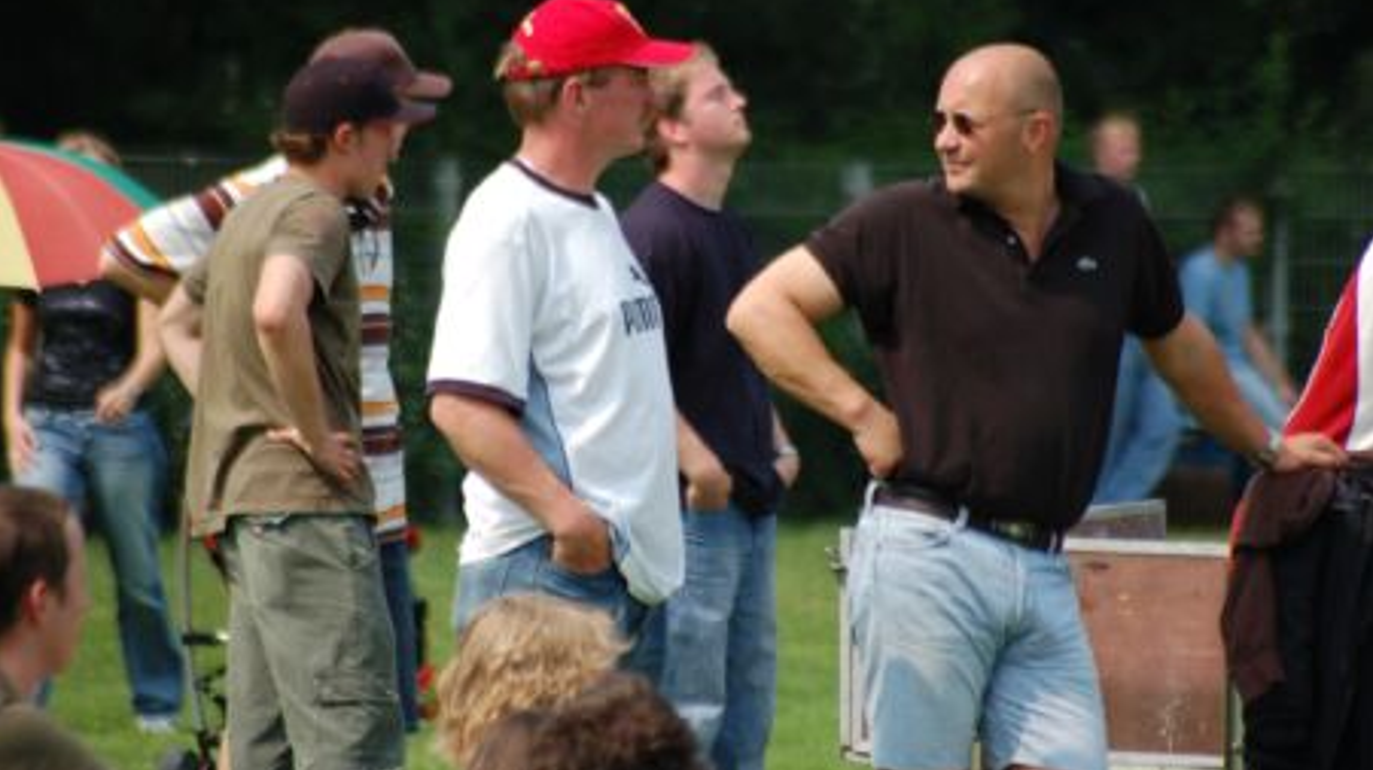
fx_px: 17209
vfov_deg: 2.6
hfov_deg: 4.6
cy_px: 323
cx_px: 686
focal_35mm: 473
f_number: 5.6
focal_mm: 300
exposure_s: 1/1000
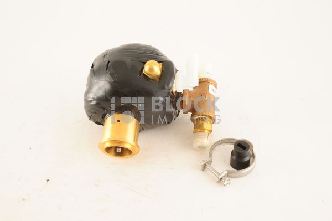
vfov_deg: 26.9
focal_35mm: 50
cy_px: 110
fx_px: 461
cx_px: 166
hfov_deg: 39.6
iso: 1600
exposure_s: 1/160
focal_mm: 50
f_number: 13
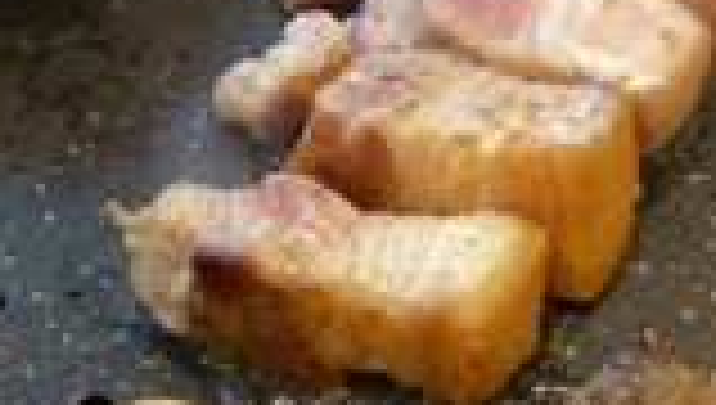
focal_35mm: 273
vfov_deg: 4.4
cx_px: 171
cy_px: -356
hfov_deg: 7.9
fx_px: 5191
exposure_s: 1/40
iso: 200
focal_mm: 6
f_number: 2
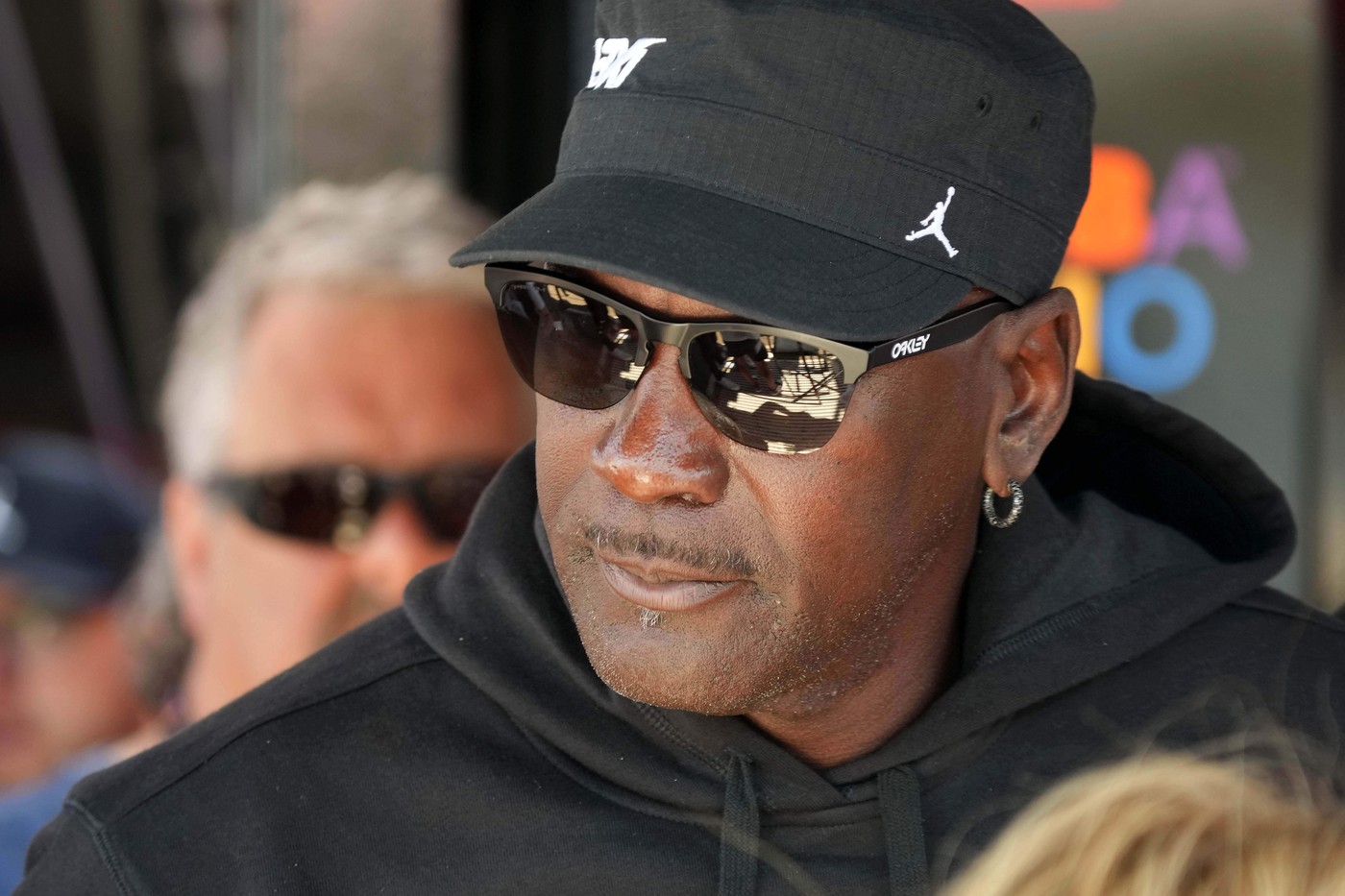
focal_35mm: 300
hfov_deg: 6.9
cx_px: 672
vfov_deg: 4.6
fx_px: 11206
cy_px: 448
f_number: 5.6
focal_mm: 200
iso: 800
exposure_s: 1/125
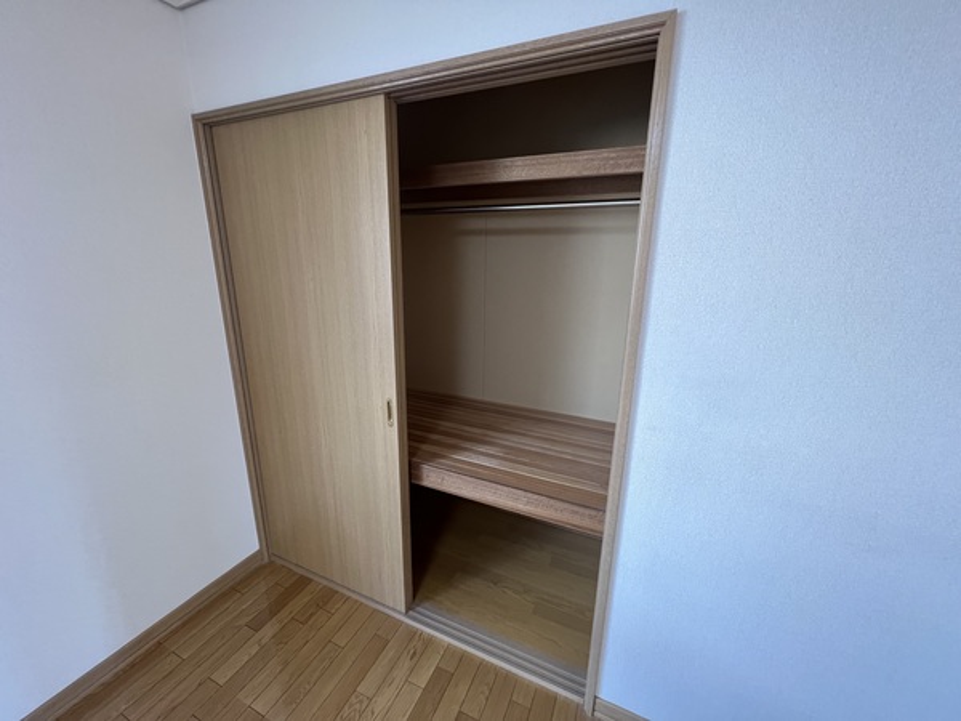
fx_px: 361
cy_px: 360
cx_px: 480
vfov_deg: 89.9
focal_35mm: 13
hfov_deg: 106.2
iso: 200
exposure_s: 1/100
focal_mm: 1.57
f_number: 1.8
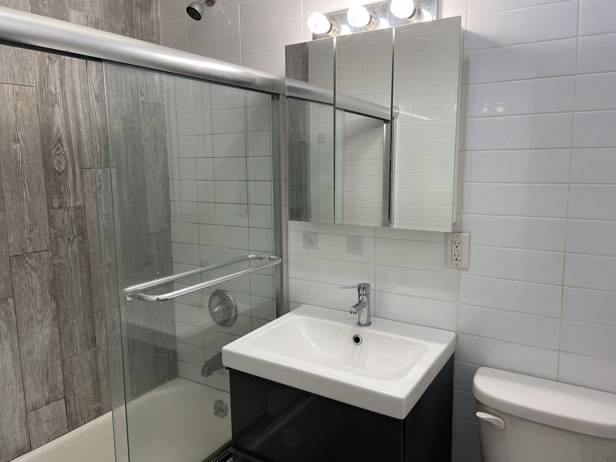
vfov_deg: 53.1
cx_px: 308
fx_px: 463
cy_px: 231
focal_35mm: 26
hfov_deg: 67.3
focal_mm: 4.2
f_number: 1.6
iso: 50
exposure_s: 1/120
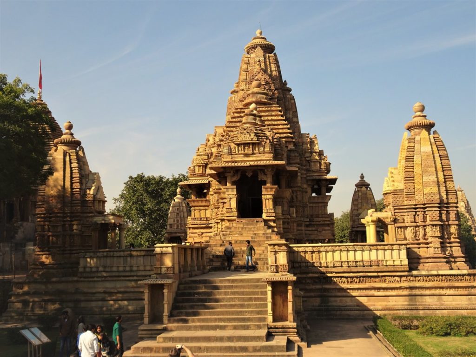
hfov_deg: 46.8
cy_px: 178
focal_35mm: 40
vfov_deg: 36.0
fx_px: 550
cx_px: 238
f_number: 4
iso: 80
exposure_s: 1/500
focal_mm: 6.8
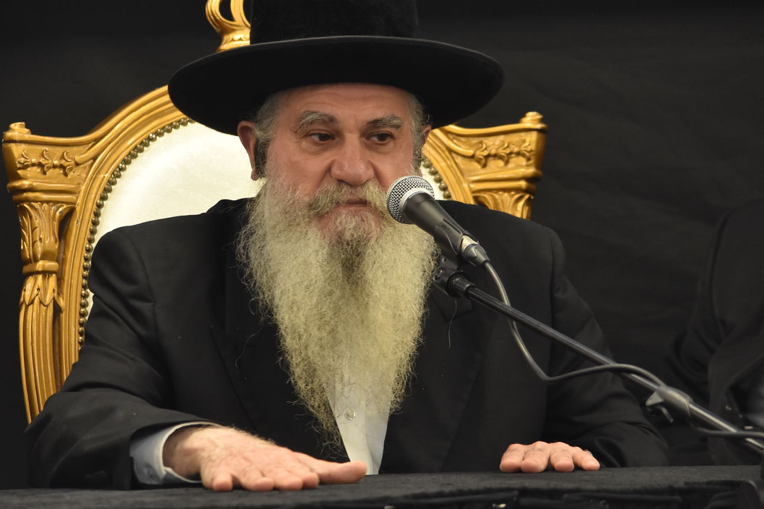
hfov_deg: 6.4
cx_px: 338
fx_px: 6781
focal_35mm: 320
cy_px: 218
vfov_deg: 4.3
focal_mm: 165
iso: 1600
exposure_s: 1/80
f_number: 5.6
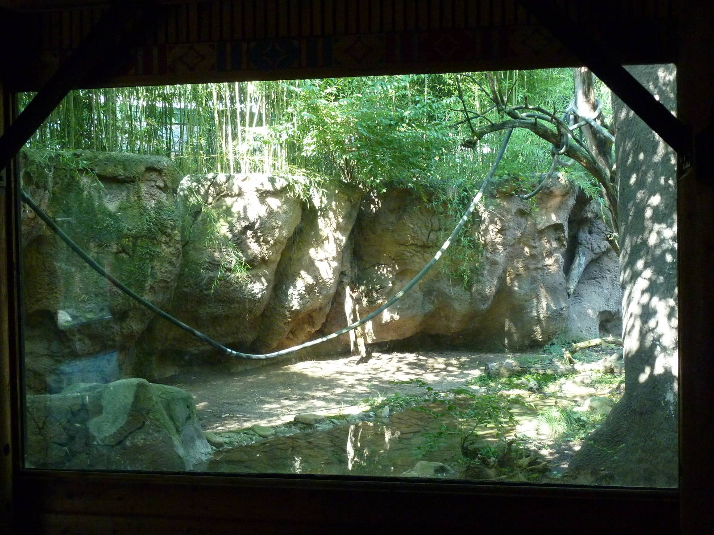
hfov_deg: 39.7
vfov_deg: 30.3
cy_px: 268
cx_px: 357
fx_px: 990
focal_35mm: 48
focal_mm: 7.9
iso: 400
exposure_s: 1/50
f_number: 3.8
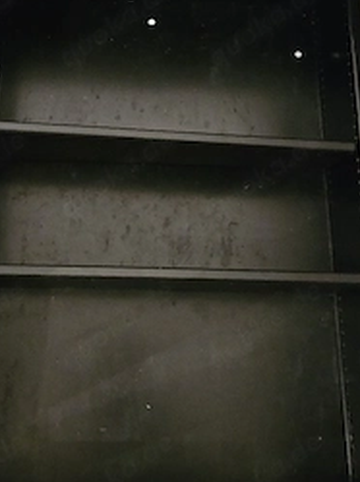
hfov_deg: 38.5
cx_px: 159
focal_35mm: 37
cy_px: 196
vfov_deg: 49.9
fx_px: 514
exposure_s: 1/17
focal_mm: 5.4
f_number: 1.8
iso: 5000
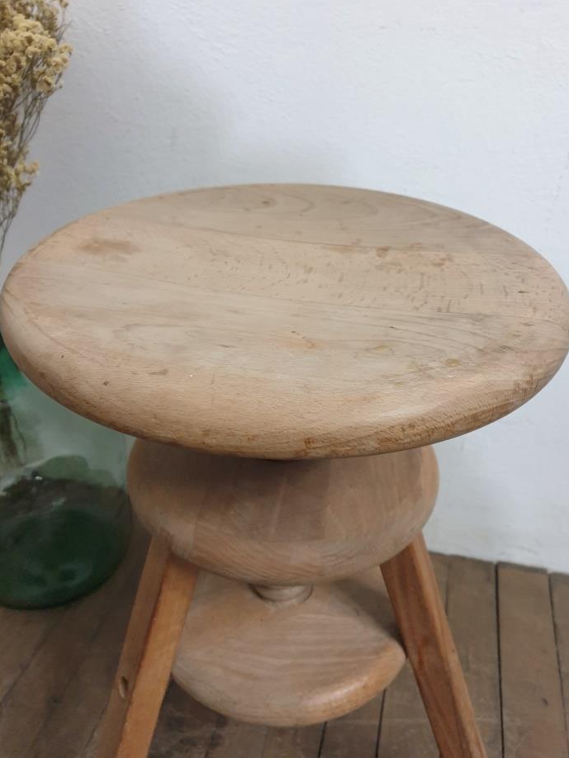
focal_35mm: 29
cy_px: 378
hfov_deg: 48.2
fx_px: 635
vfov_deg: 61.6
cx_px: 277
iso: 320
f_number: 1.5
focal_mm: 4.3
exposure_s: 1/33
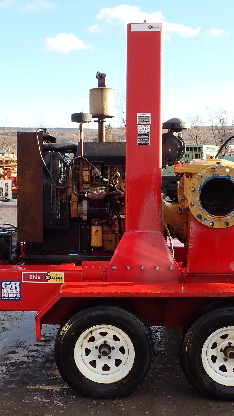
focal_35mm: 44
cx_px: 105
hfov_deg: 27.1
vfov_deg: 46.4
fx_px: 485
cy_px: 208
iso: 100
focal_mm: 5.4
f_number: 3.2
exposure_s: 1/400
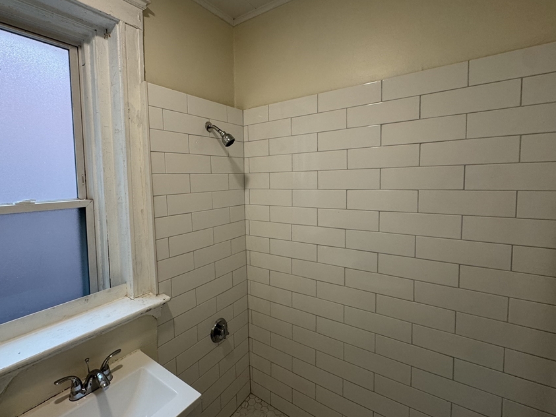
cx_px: 240
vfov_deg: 74.7
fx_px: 273
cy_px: 197
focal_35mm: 17
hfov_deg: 90.5
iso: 160
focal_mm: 2.22
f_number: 2.2
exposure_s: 1/120
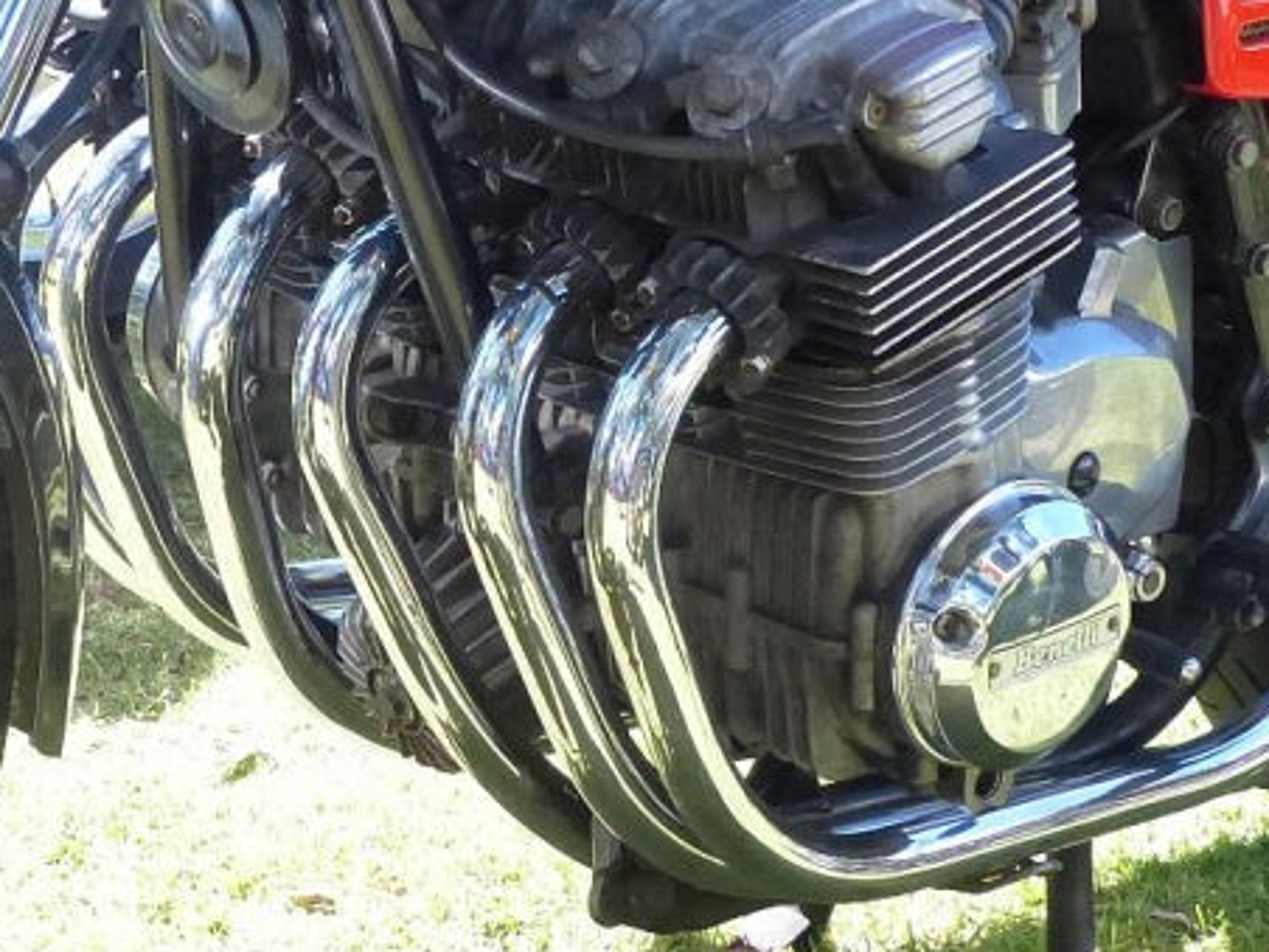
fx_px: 4033
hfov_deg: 17.8
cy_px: 402
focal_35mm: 110
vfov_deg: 13.5
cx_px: 421
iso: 800
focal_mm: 9.8
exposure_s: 1/800
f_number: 4
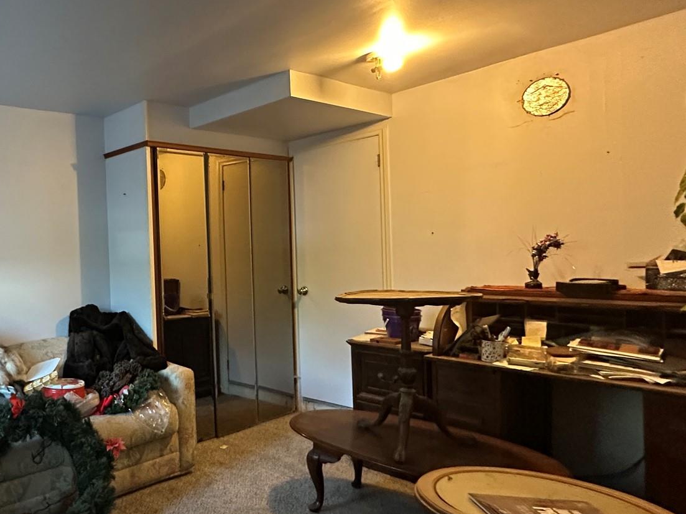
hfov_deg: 59.6
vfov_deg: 53.0
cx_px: 100
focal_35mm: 26
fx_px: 515
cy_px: 264
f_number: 2.2
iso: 640
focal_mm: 2.22
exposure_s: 1/60
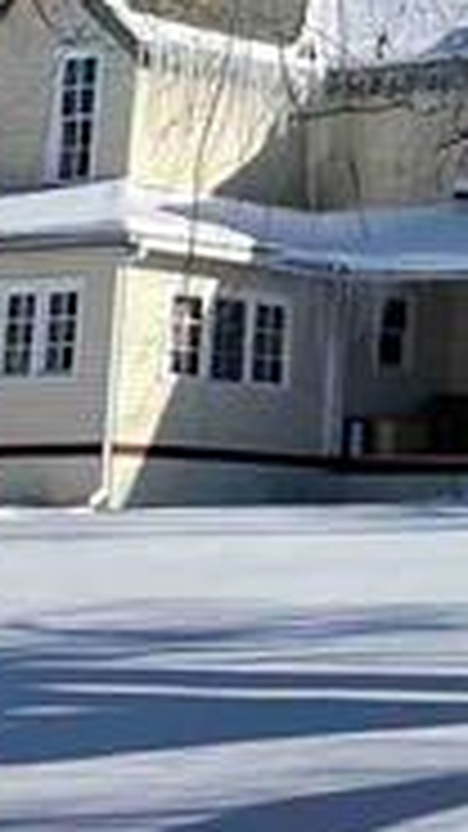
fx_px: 3465
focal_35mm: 157
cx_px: 580
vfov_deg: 13.1
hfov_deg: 7.7
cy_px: -306
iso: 32
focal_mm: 4.2
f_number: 1.6
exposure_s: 1/5291
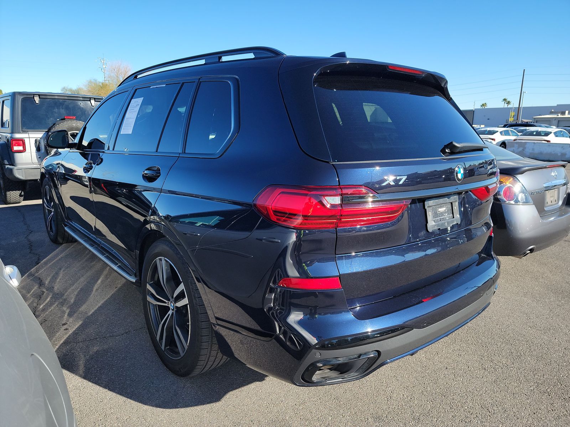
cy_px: 214
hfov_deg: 71.6
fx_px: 395
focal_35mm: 24
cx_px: 285
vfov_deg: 56.8
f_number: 1.8
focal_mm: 6.7
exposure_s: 1/373
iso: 50
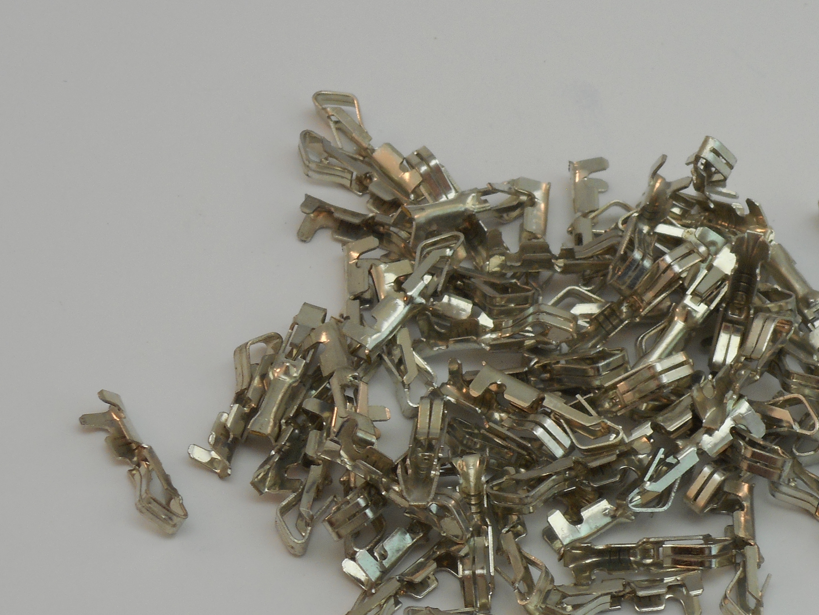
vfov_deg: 8.2
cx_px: 587
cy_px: 462
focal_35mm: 181
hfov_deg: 10.9
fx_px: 4283
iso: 110
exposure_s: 1/60
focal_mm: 18.2
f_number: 5.8
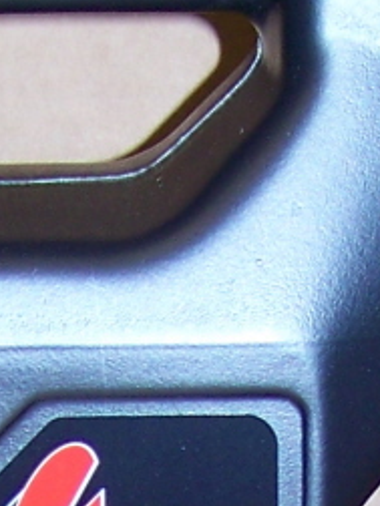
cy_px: 1042
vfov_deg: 8.2
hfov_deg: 6.5
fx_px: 3352
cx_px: 88
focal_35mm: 229
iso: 64
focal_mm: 5.85
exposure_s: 1/30
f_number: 2.8
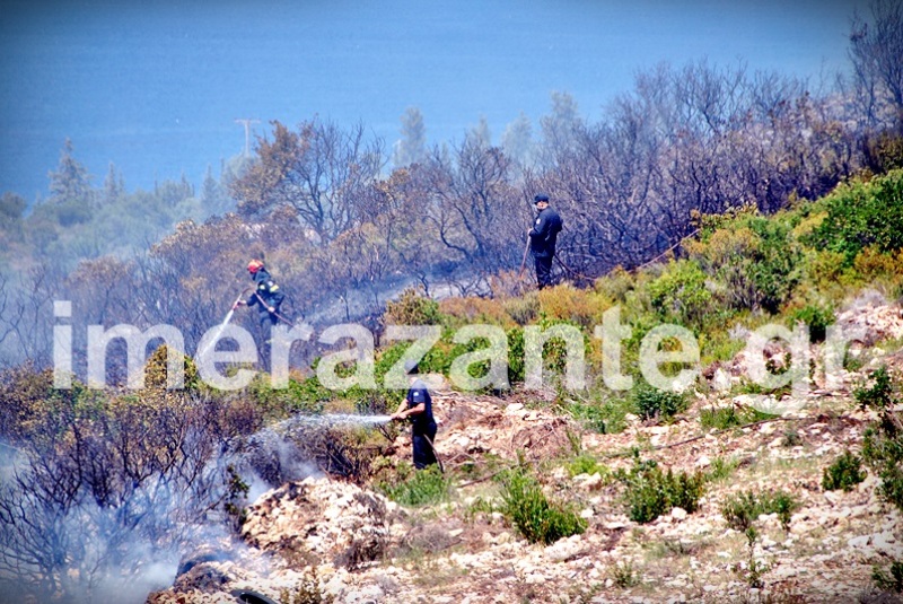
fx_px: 7532
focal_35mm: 300
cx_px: 452
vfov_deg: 4.6
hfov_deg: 6.9
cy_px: 302
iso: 200
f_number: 5.6
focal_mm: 200
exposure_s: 1/640
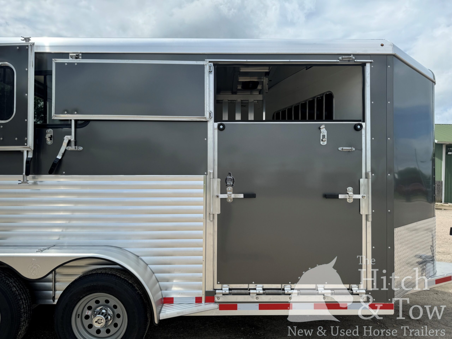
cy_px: 170
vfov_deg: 56.8
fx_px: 313
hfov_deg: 71.6
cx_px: 226
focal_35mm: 24
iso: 80
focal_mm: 6.76
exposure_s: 1/4950
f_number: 1.78
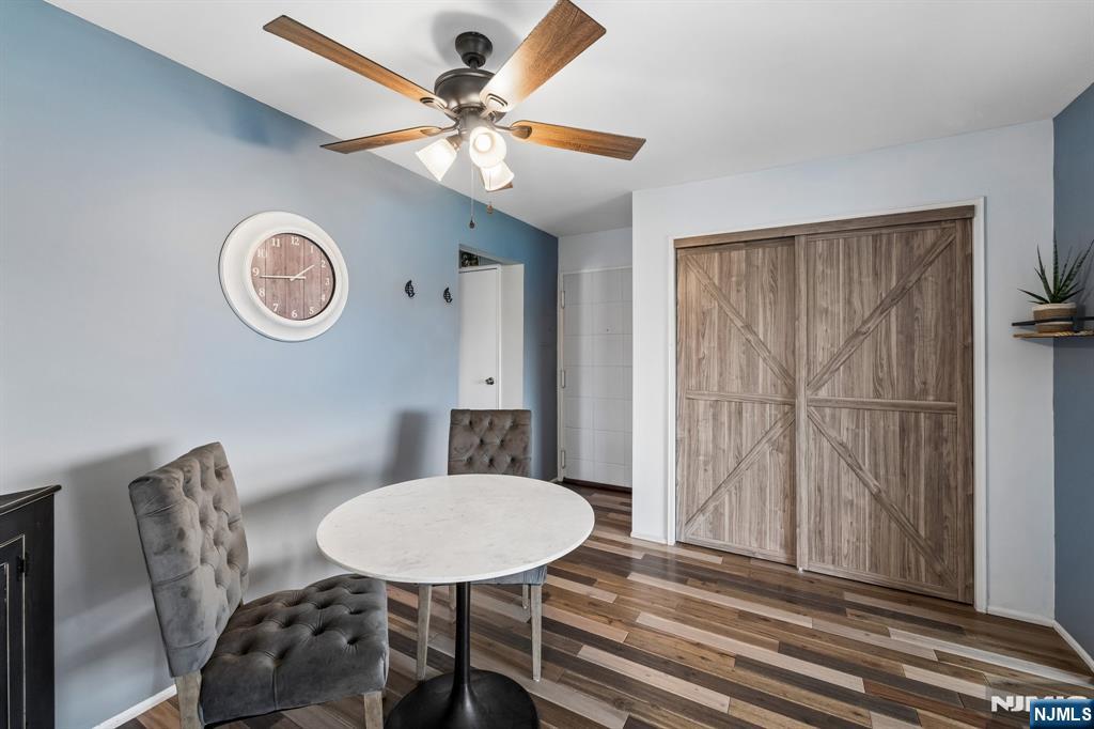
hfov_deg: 104.3
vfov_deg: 81.2
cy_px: 364
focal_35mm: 14
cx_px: 547
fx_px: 425
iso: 1000
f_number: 9
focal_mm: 14
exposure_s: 1/100
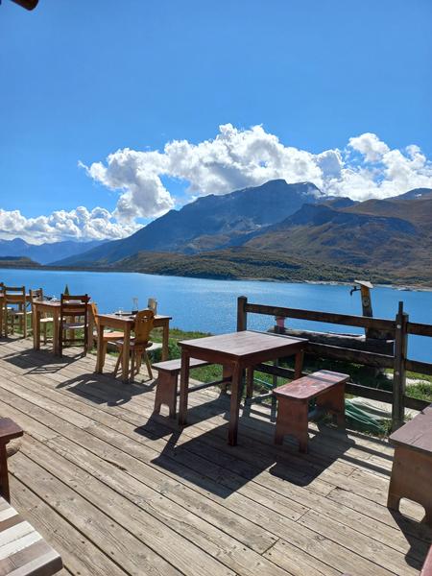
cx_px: 216
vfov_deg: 69.4
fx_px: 416
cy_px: 288
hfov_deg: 54.9
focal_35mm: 25
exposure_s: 1/1025
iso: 25
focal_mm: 4.6
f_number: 1.8
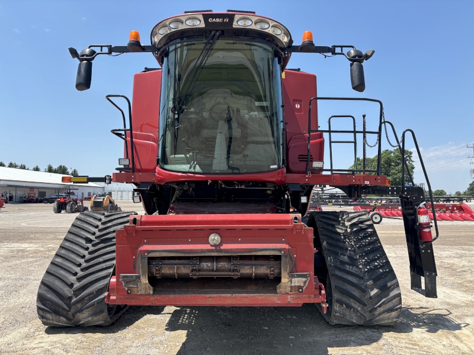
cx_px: 237
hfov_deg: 67.3
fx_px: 356
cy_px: 178
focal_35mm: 26
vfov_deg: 53.1
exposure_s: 1/2105
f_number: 1.6
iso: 50
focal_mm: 5.96
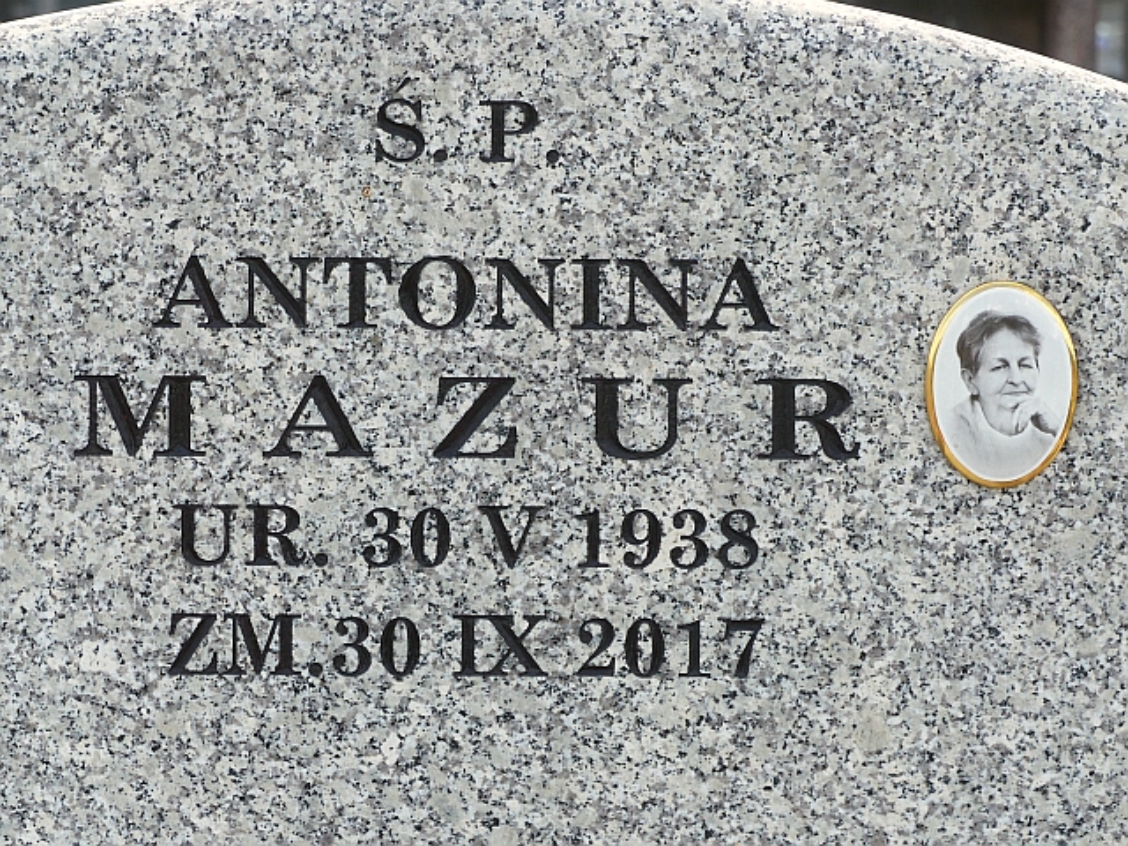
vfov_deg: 6.9
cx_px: 564
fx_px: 6973
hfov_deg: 9.2
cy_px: 423
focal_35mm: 214
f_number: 4
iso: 100
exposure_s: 1/250
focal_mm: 38.5
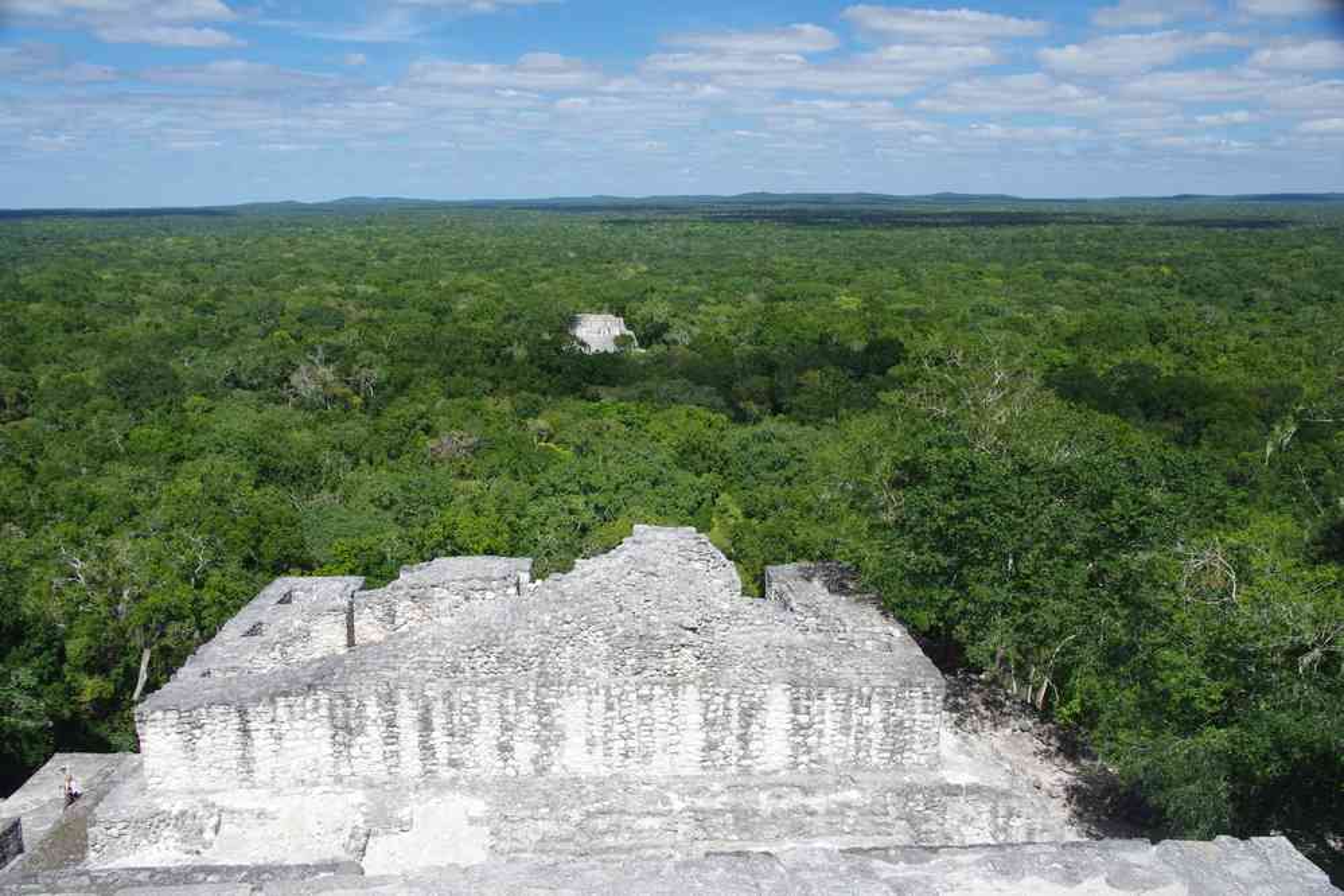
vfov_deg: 38.2
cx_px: 672
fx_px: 1293
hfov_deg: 54.9
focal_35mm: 35
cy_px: 448
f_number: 11
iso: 200
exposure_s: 1/100
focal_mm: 23.1
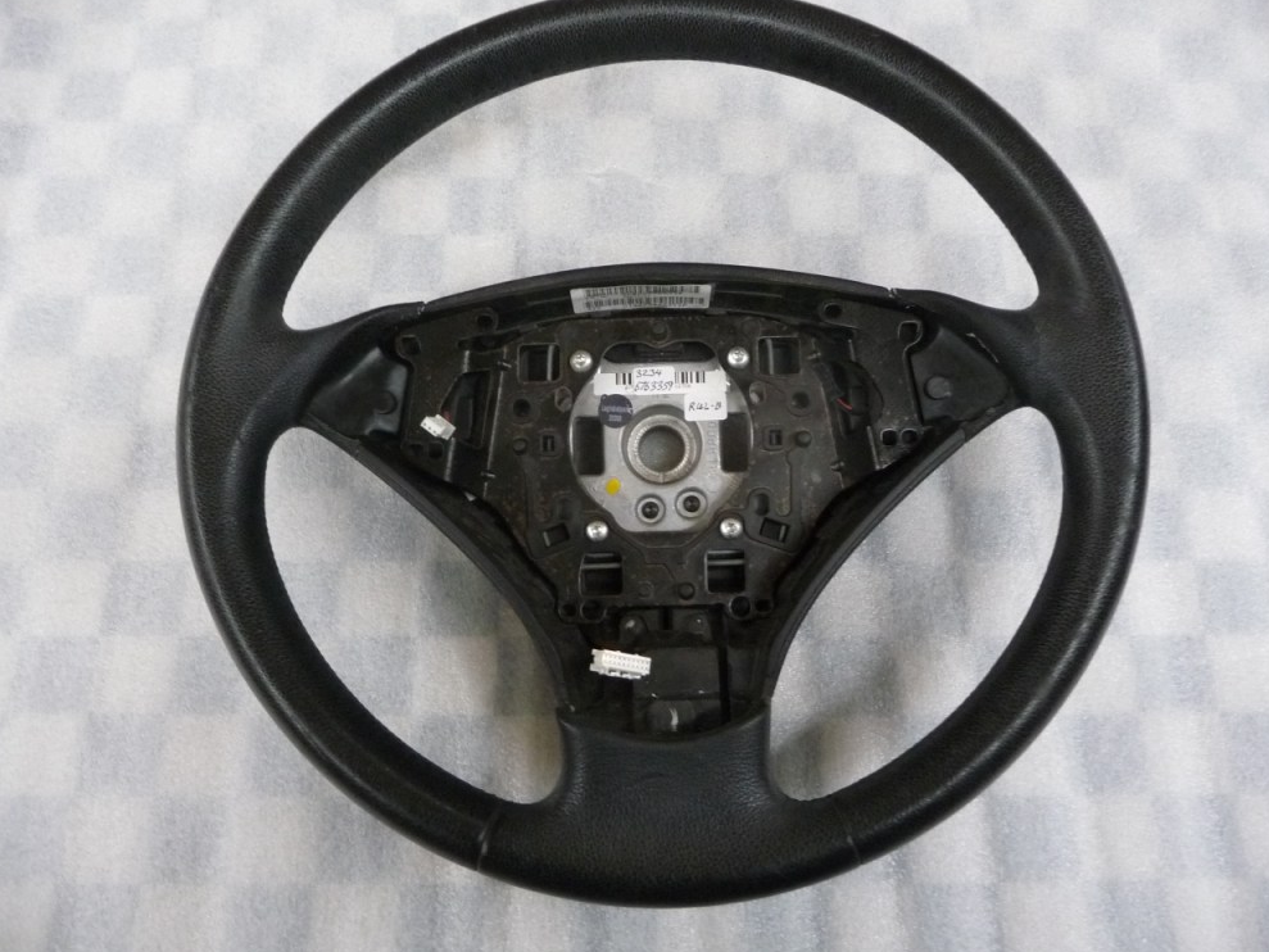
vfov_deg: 48.2
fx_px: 1063
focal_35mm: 29
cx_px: 647
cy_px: 476
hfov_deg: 61.6
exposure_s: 1/25
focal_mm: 4.7
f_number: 3.3
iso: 400
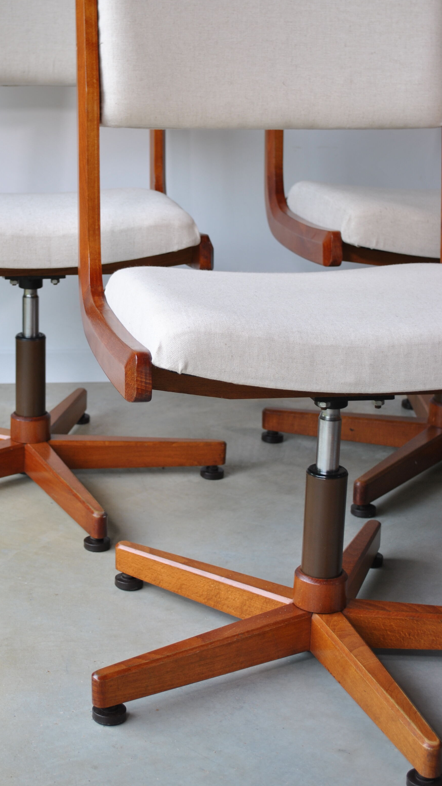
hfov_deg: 17.9
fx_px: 1396
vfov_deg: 31.4
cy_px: 340
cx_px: 117
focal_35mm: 67
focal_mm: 34
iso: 100
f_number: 5
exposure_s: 1/30
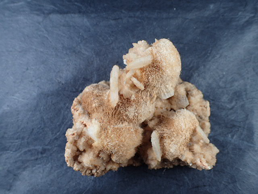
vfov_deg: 46.8
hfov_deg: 60.0
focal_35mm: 30
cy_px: 97
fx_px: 224
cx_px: 129
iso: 100
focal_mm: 5.5
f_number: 2.3
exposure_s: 1/160
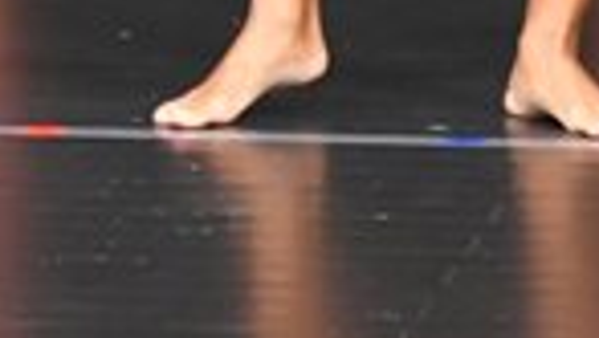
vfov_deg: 0.7
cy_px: -660
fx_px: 27630
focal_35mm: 1738
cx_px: -348
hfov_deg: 1.2
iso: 5000
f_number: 5.6
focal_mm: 210
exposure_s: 1/400
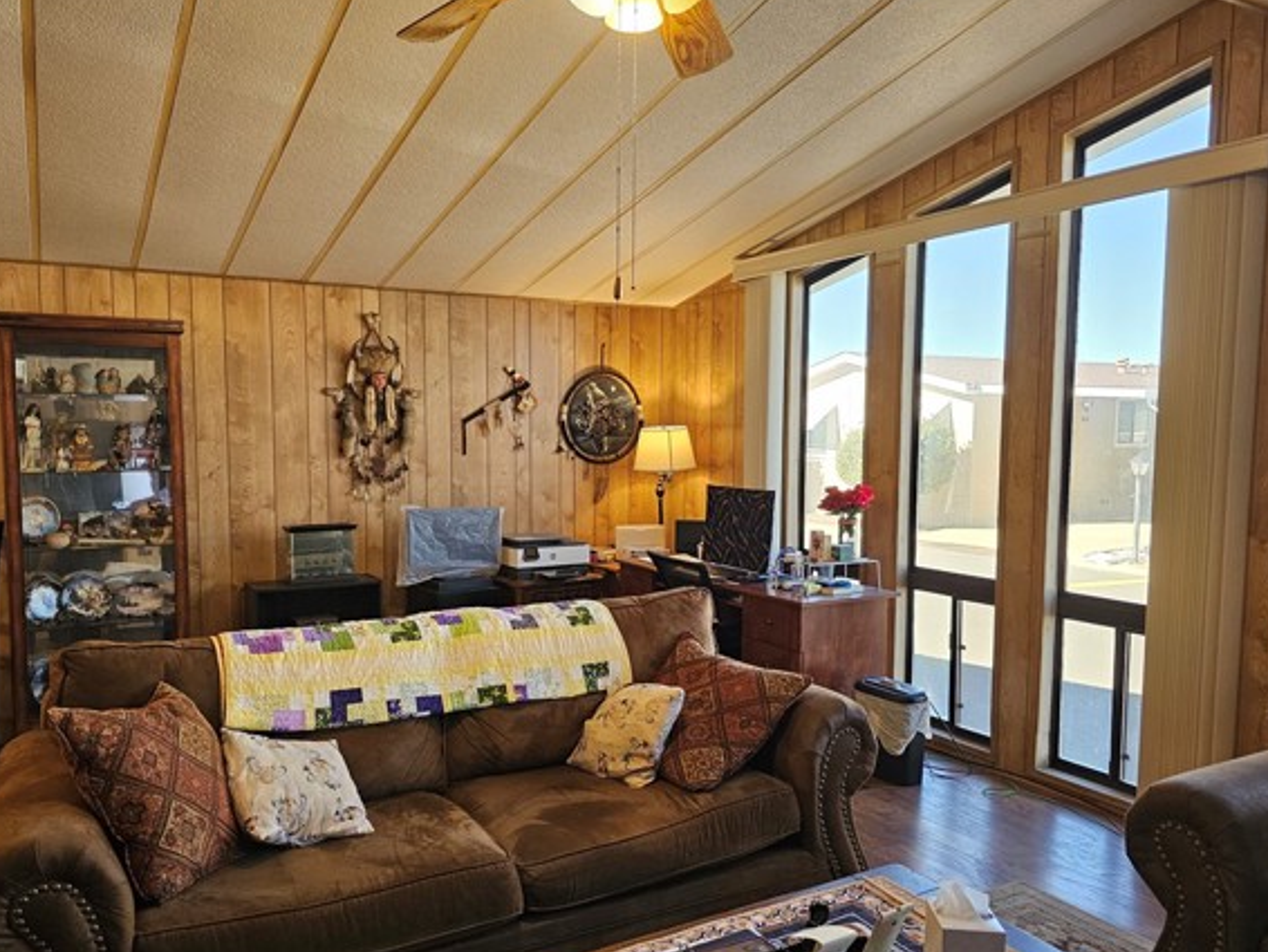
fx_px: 953
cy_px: 511
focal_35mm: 26
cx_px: 578
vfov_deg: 53.0
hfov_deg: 67.2
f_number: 1.7
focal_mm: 6.3
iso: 250
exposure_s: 1/120
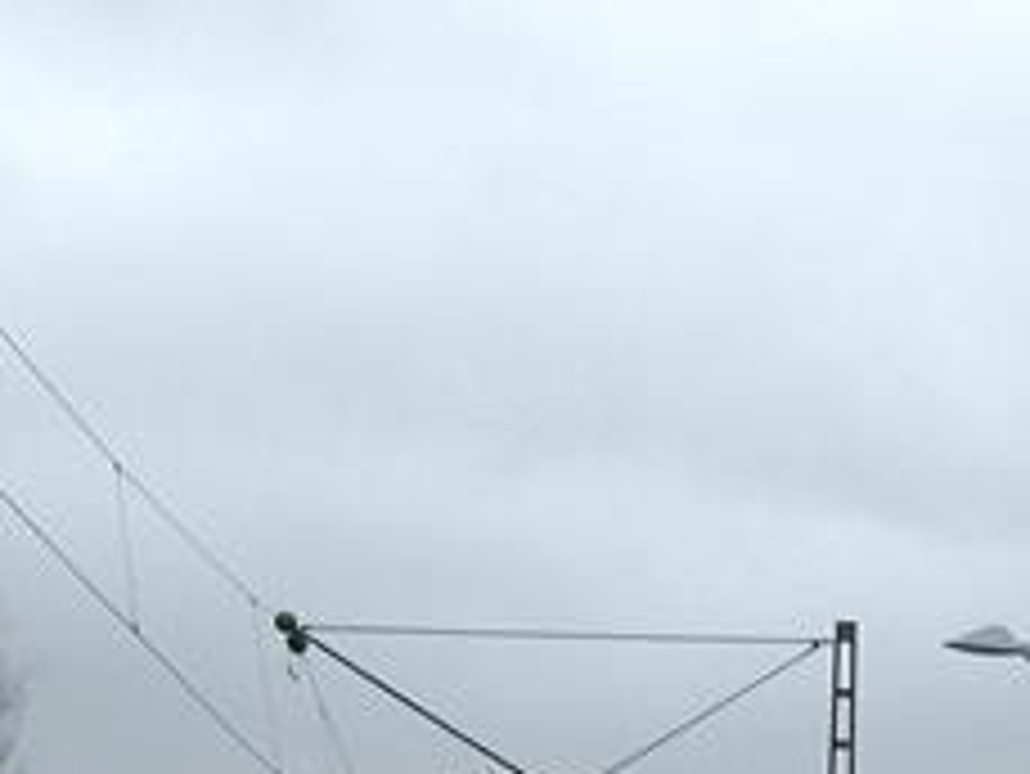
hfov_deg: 11.6
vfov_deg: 8.5
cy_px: 1188
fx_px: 5061
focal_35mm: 170
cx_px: 900
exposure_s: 1/200
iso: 80
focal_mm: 7.9
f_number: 2.8
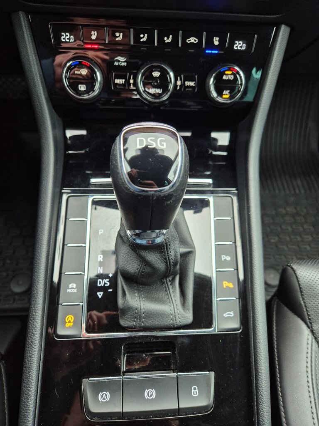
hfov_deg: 58.9
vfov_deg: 73.9
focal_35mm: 23
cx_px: 160
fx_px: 283
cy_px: 213
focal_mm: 5.4
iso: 320
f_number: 1.8
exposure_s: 1/34
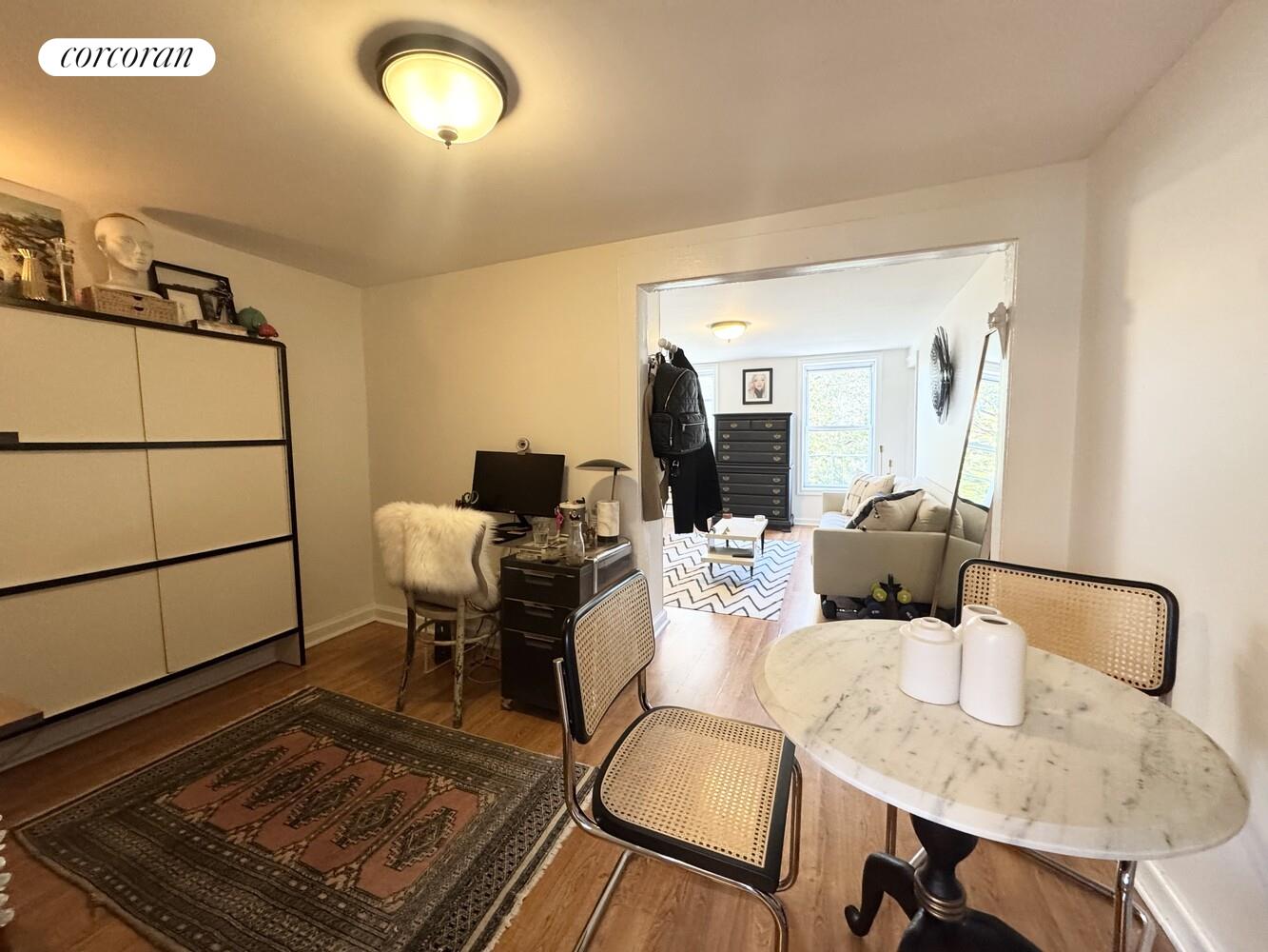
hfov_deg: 102.1
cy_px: 476
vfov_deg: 85.7
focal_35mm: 14
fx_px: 513
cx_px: 634
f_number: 2.2
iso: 320
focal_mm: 2.22
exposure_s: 1/60
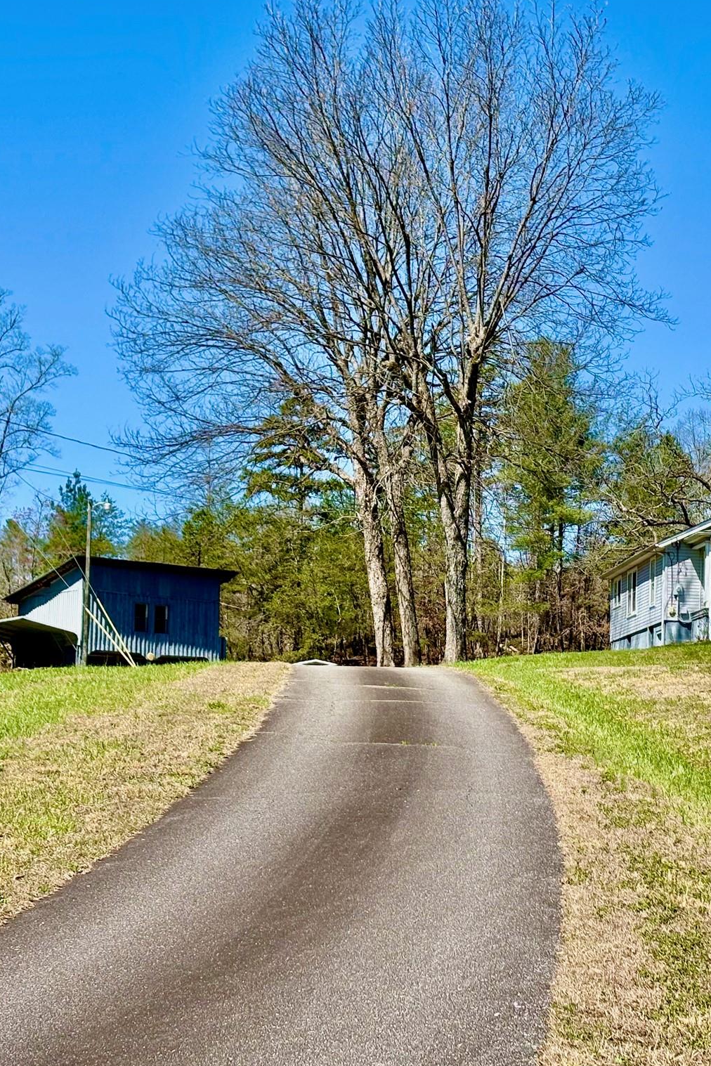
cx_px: 466
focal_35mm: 73
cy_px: 532
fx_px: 2161
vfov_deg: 27.7
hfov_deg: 18.6
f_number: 1.6
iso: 32
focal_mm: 5.96
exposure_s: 1/2639
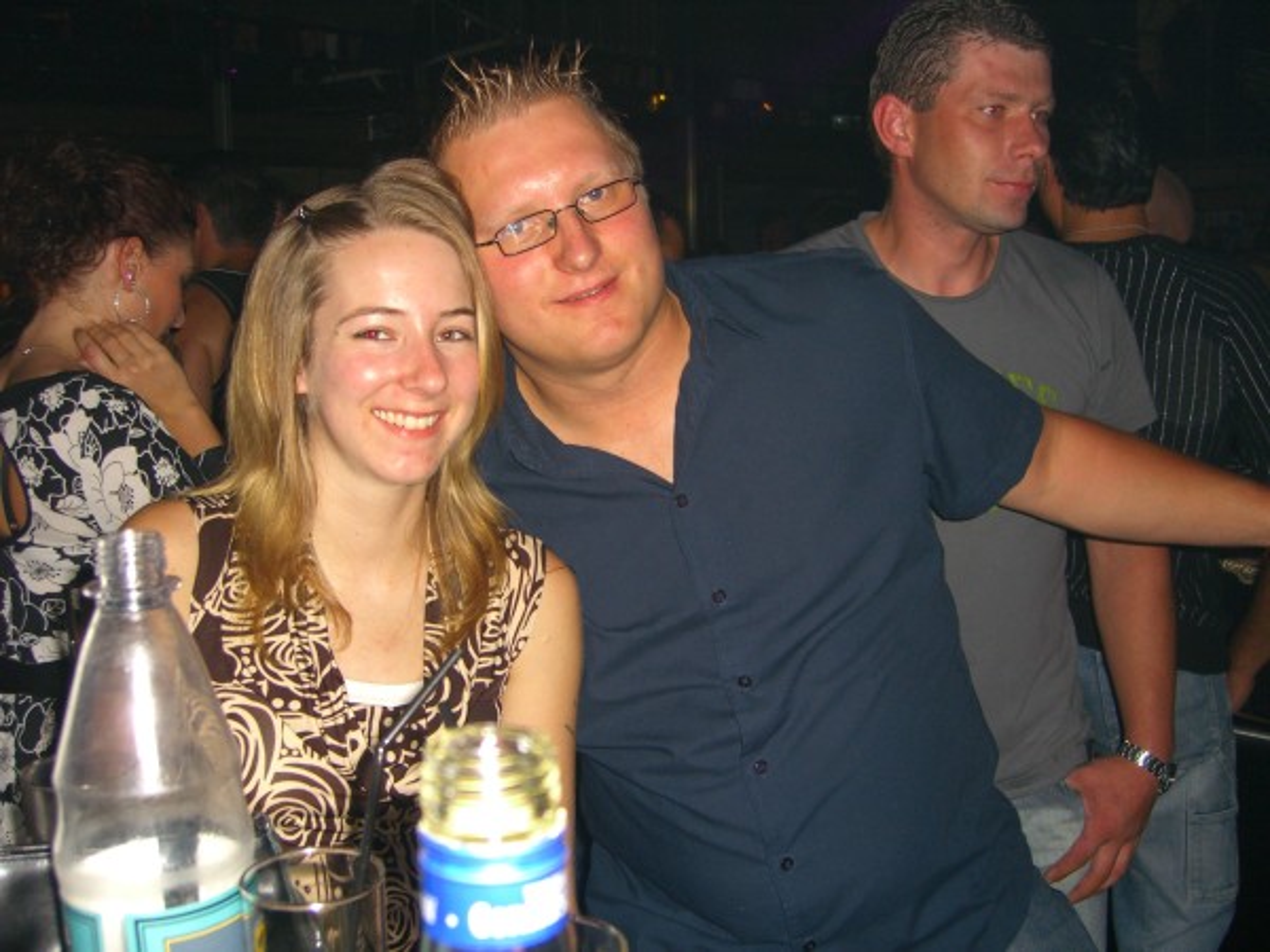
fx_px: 1394
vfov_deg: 37.7
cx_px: 635
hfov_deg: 49.0
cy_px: 476
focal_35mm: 38
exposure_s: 1/60
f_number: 2.8
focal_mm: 7.9
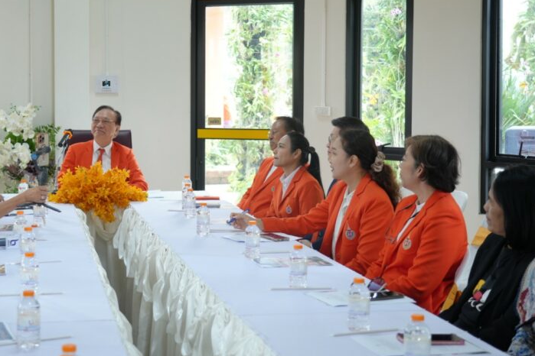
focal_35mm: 63
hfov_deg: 31.5
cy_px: 146
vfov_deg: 21.5
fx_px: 936
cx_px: 158
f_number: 4
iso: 400
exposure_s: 1/40
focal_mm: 43
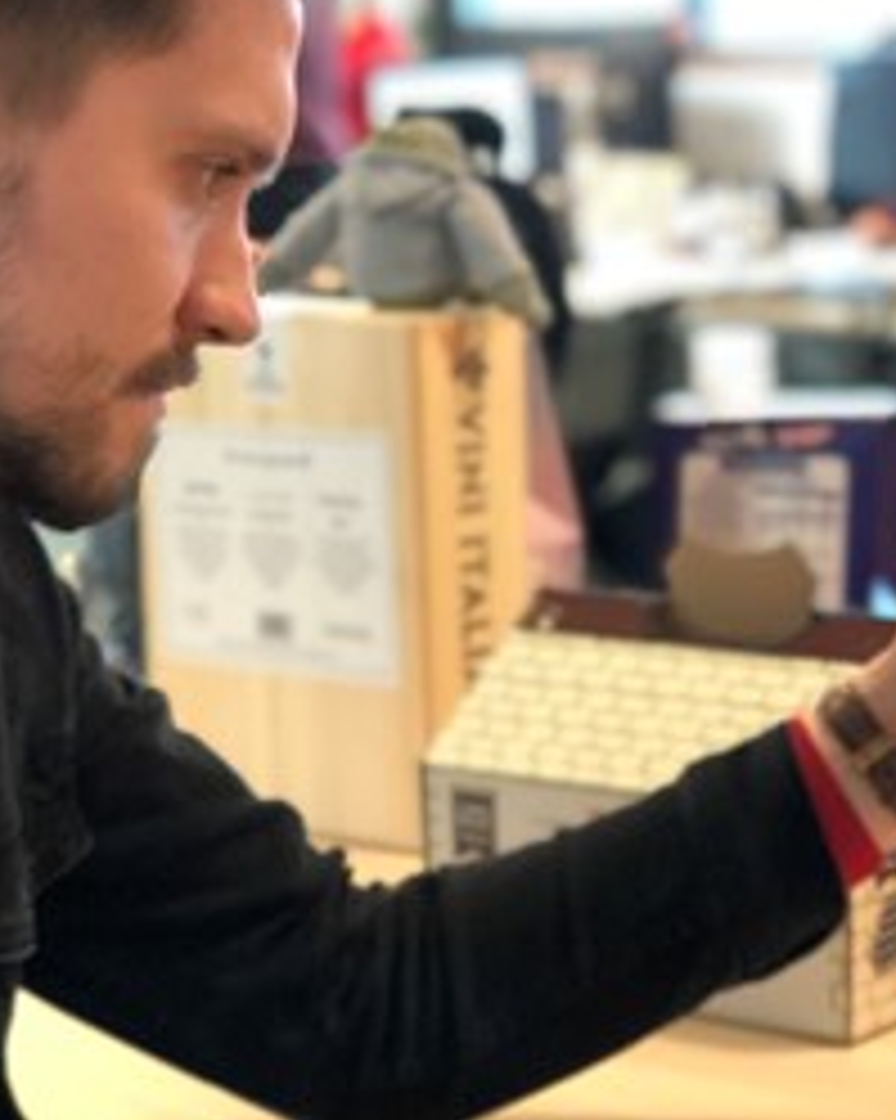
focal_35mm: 102
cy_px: 457
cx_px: 500
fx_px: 3383
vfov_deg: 18.8
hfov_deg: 15.1
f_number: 2.4
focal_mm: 6
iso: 125
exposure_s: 1/25
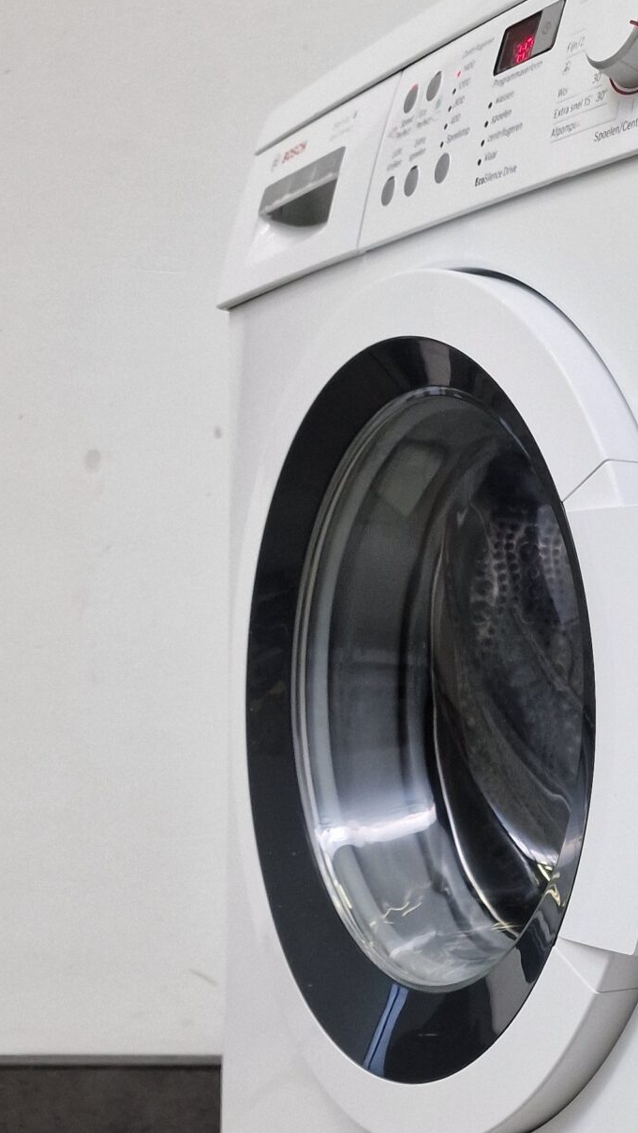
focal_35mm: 53
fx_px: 1593
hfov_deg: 20.5
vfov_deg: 38.9
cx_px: 851
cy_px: 723
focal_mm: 6.4
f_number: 1.8
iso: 320
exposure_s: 1/100
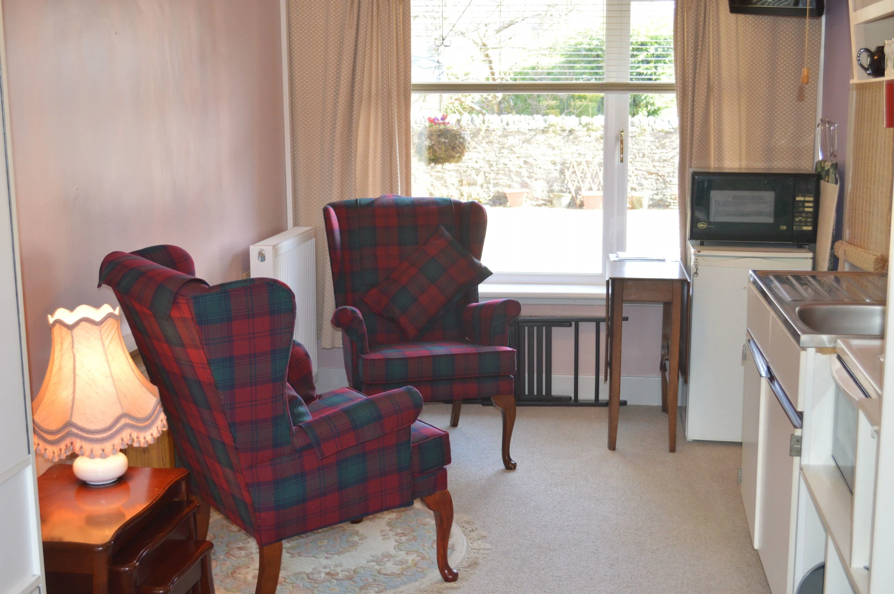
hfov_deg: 45.0
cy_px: 297
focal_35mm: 44
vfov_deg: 30.8
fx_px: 1079
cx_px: 447
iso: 560
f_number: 4.5
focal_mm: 29
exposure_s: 1/60
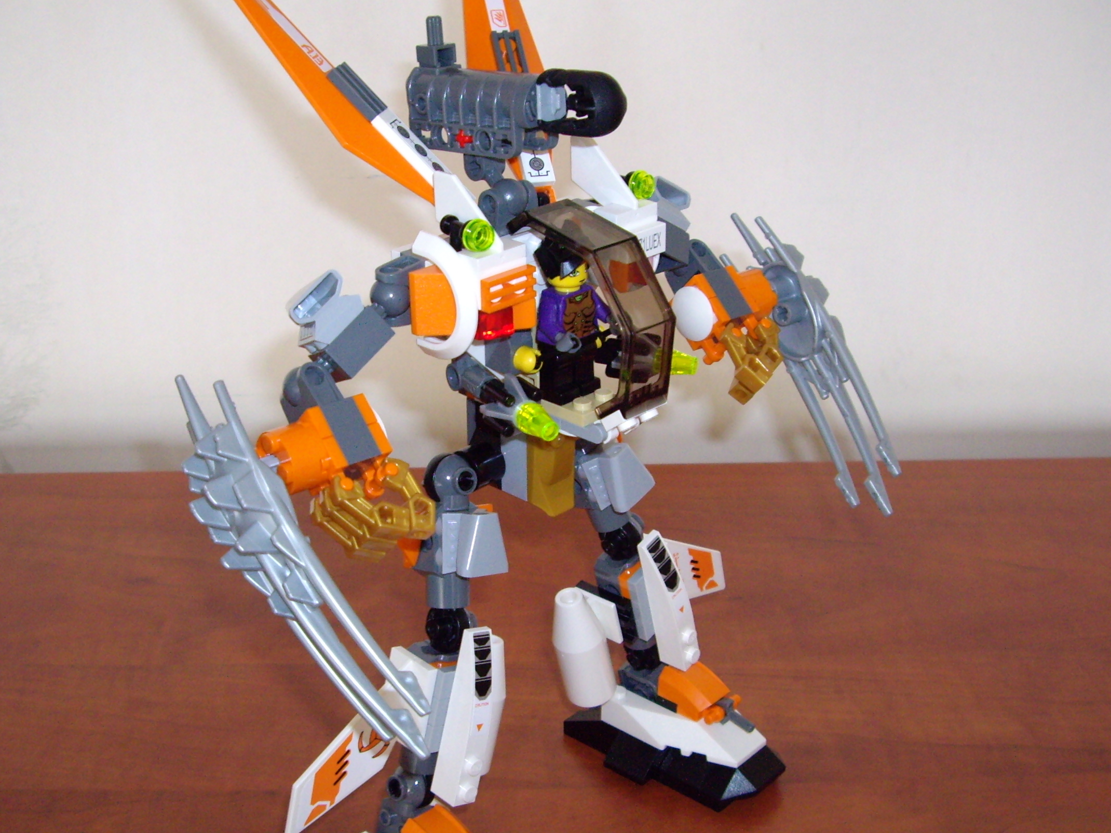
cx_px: 475
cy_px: 471
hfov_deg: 38.1
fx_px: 1605
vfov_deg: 29.1
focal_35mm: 50
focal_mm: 6.2
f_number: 2.7
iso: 200
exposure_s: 1/80
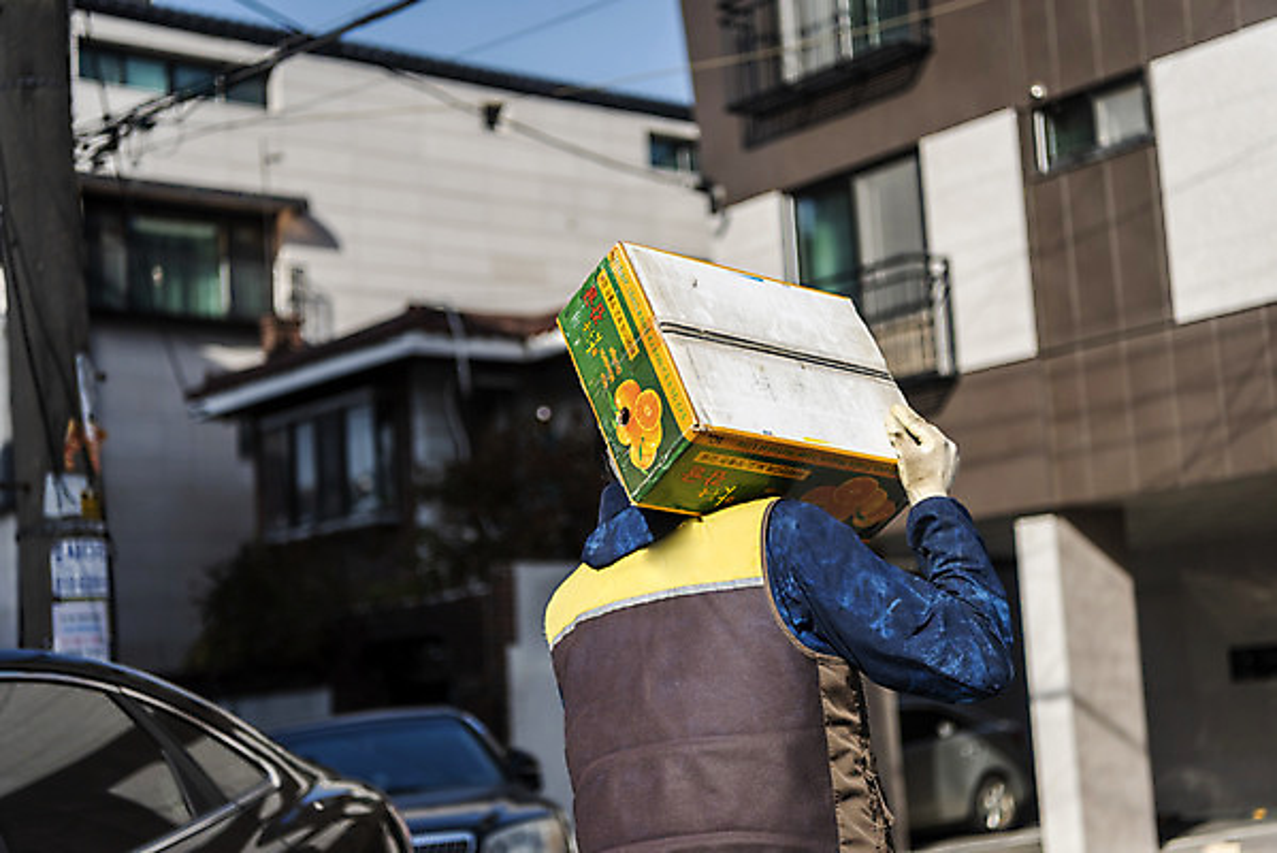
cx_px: 638
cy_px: 426
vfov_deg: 22.6
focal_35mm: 60
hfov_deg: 33.4
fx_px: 2129
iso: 400
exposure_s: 1/8000
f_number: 2.8
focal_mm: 60
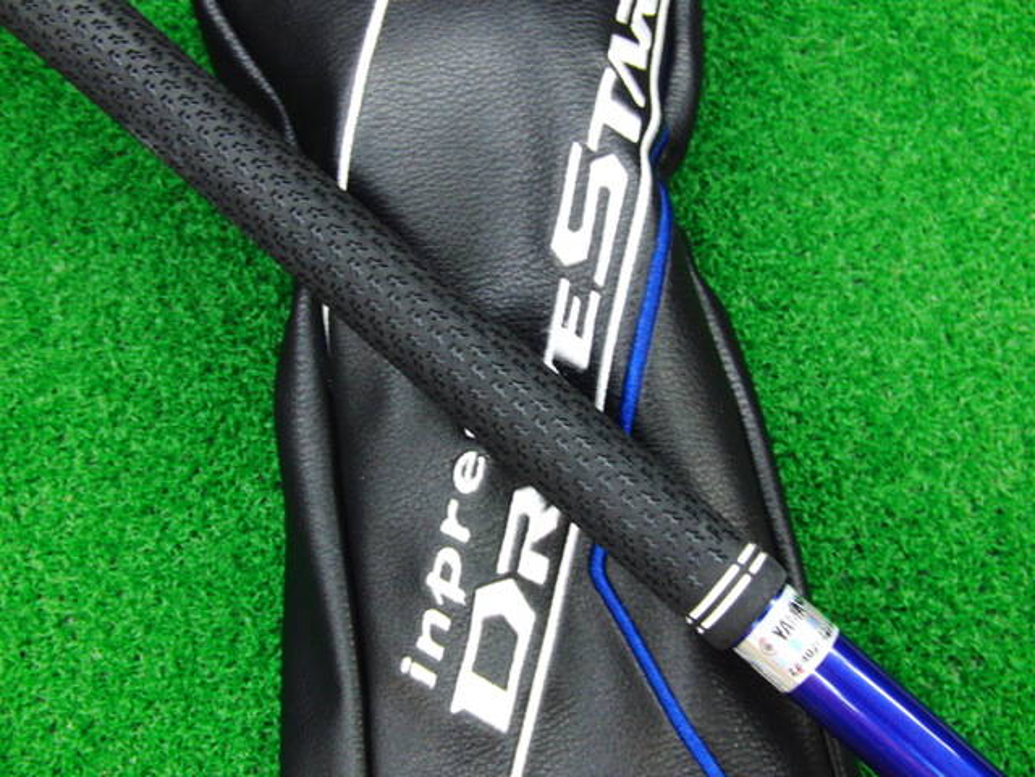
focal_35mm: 37
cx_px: 518
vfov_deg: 38.7
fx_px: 1106
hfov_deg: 50.1
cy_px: 388
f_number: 3.6
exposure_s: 1/25
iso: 400
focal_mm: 6.42
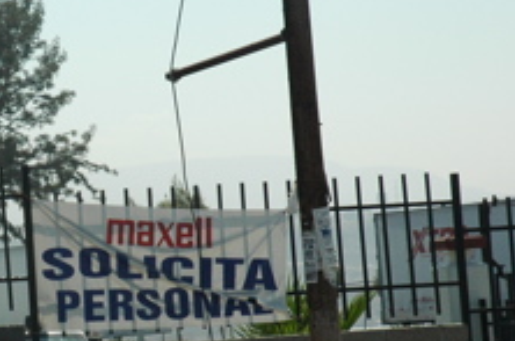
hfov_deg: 11.2
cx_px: 5
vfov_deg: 7.5
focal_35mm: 182
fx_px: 2598
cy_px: 168
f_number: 13
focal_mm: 56
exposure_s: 1/800
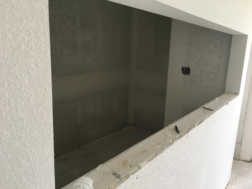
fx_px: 211
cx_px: 126
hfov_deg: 61.7
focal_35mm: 29
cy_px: 94
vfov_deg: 48.2
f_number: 2.2
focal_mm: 4.15
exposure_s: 1/30
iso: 80
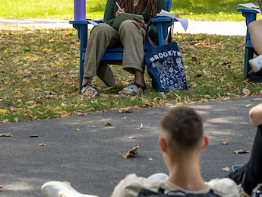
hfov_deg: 8.4
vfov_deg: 6.3
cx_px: 34
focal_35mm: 234
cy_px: 21
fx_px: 1772
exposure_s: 1/200
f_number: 3.5
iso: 100
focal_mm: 70
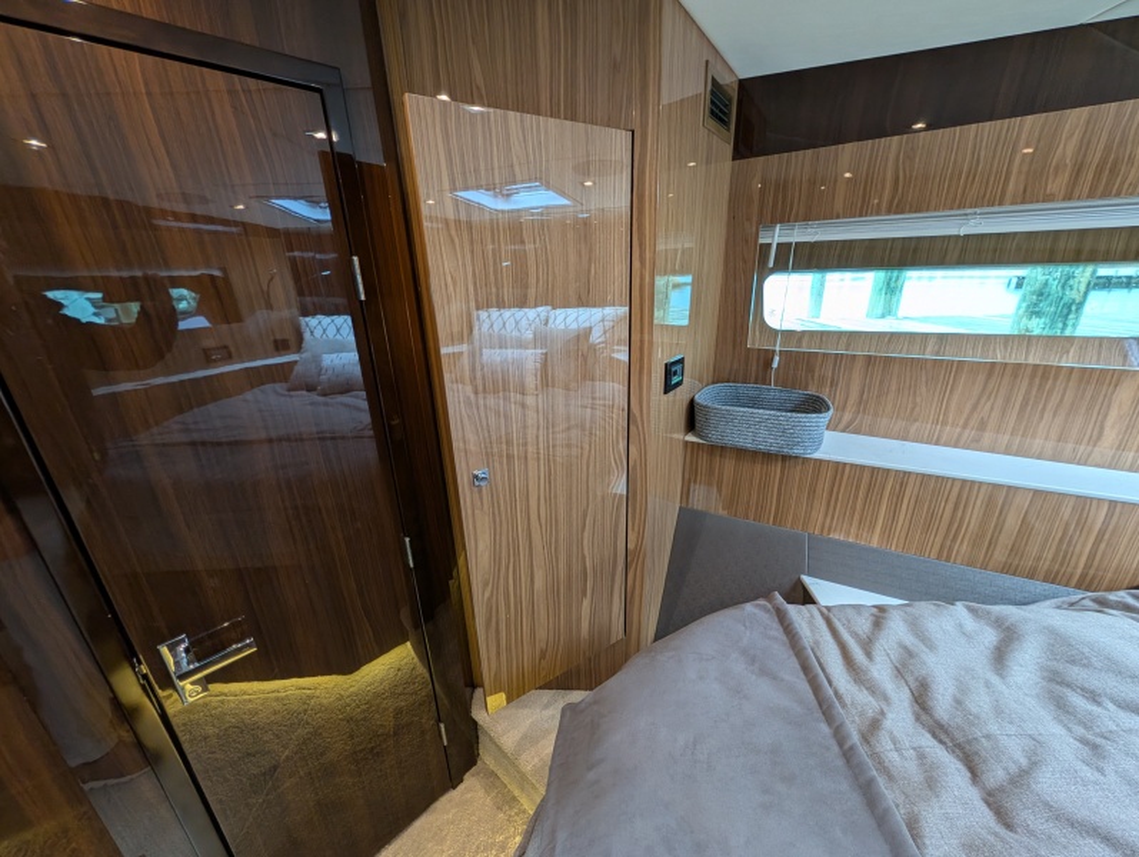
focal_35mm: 12
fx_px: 395
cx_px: 570
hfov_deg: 110.5
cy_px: 428
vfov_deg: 94.6
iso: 83
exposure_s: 1/43
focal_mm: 2.02
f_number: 1.7
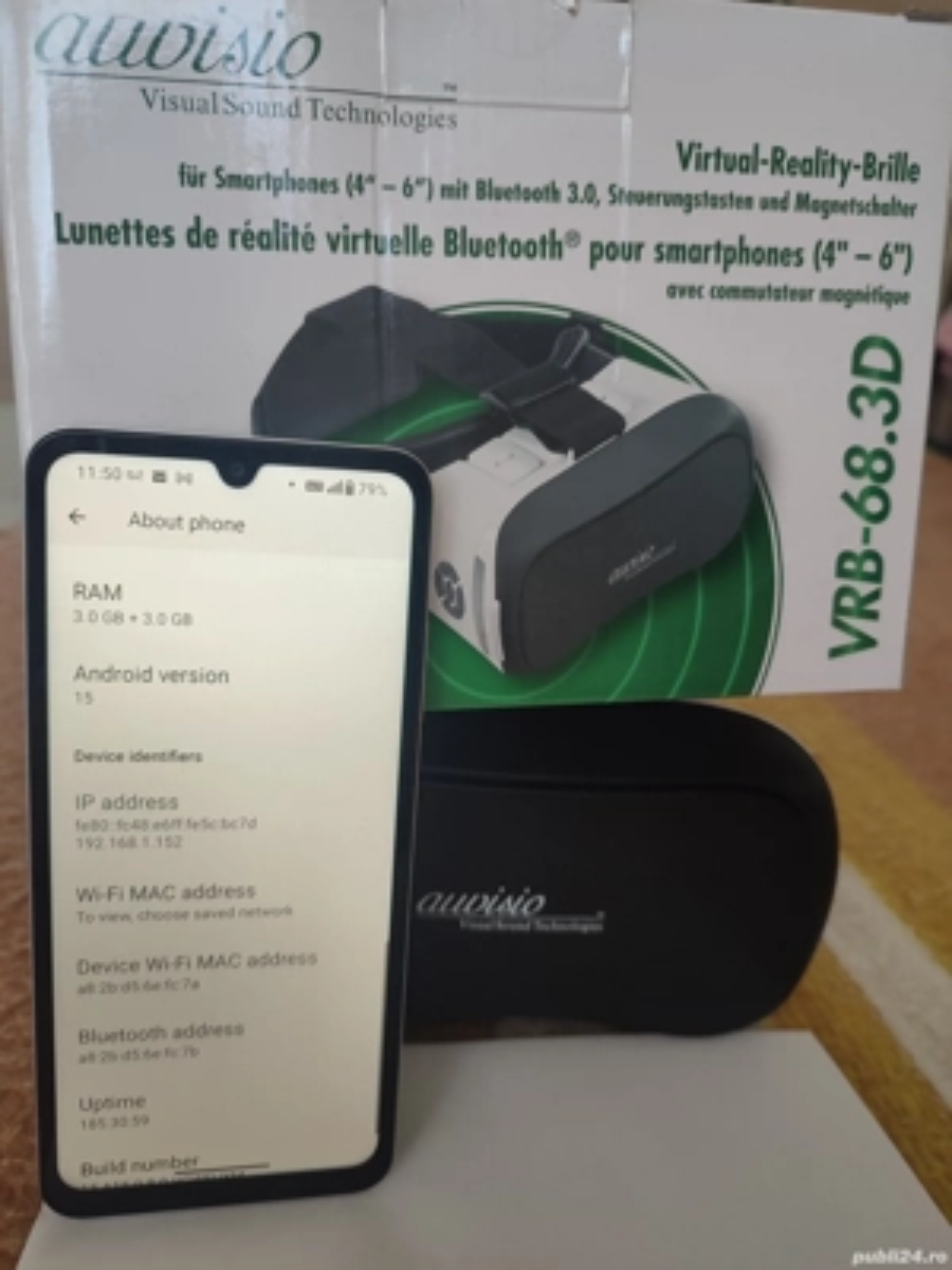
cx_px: 476
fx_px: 880
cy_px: 635
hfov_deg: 56.8
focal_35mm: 24
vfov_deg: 71.6
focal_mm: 5.89
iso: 232
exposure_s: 1/33
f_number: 1.89
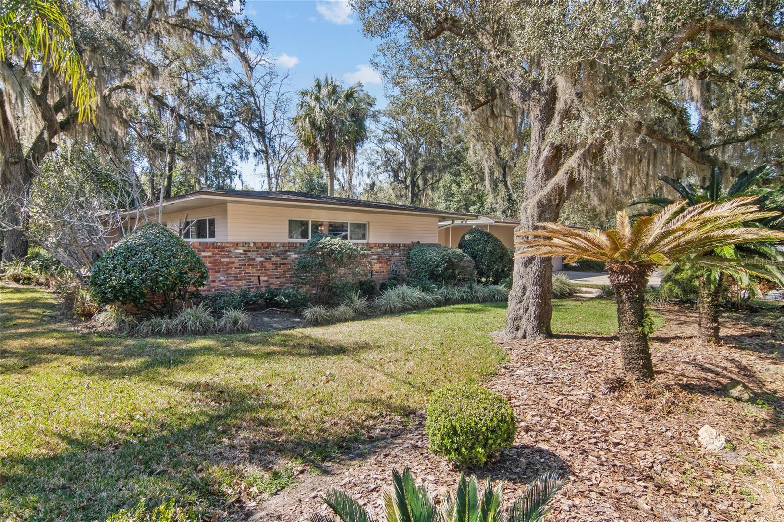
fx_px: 392
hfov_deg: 90.0
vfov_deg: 67.4
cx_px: 392
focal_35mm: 18
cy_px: 261
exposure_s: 1/60
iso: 320
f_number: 11
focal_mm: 12
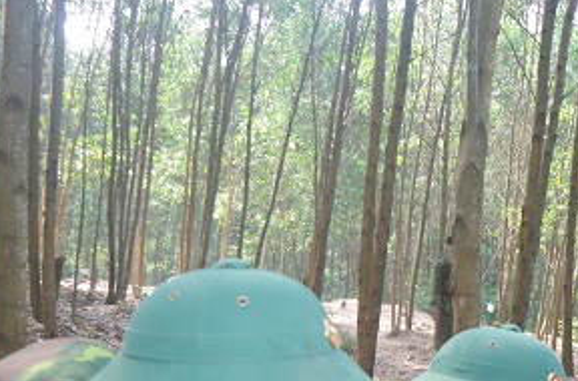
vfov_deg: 22.0
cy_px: 340
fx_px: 960
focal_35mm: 60
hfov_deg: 30.3
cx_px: 620
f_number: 6.3
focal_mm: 18
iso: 200
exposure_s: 1/25
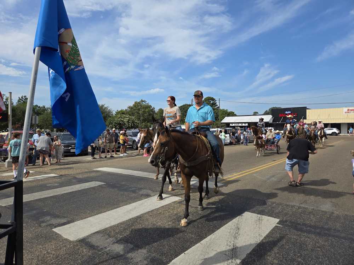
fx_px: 235
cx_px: 177
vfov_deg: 58.9
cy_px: 132
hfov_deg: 73.9
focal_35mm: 23
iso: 25
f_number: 1.8
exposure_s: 1/2503
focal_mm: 5.4
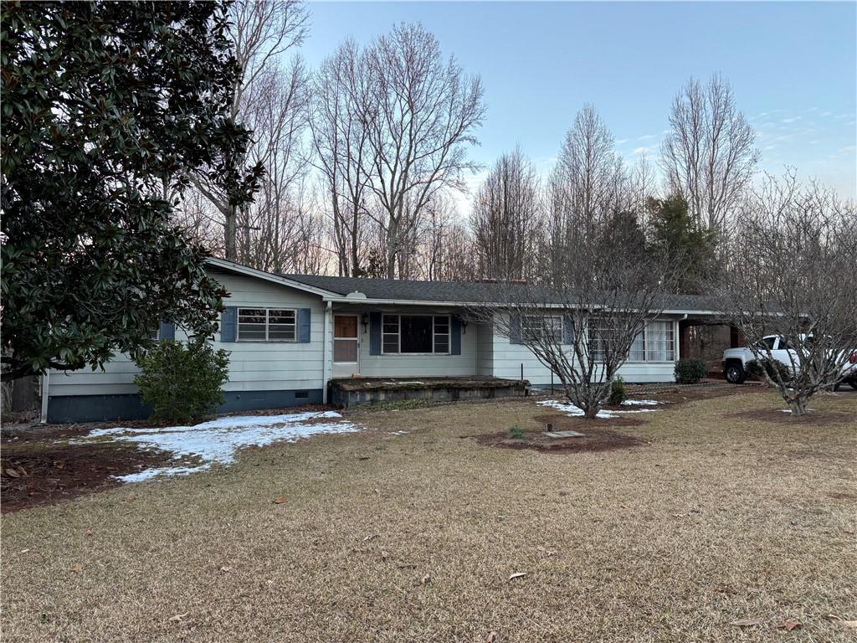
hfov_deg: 67.3
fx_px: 644
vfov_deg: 53.1
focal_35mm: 26
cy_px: 322
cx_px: 428
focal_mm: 5.96
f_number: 1.6
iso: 64
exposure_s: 1/121
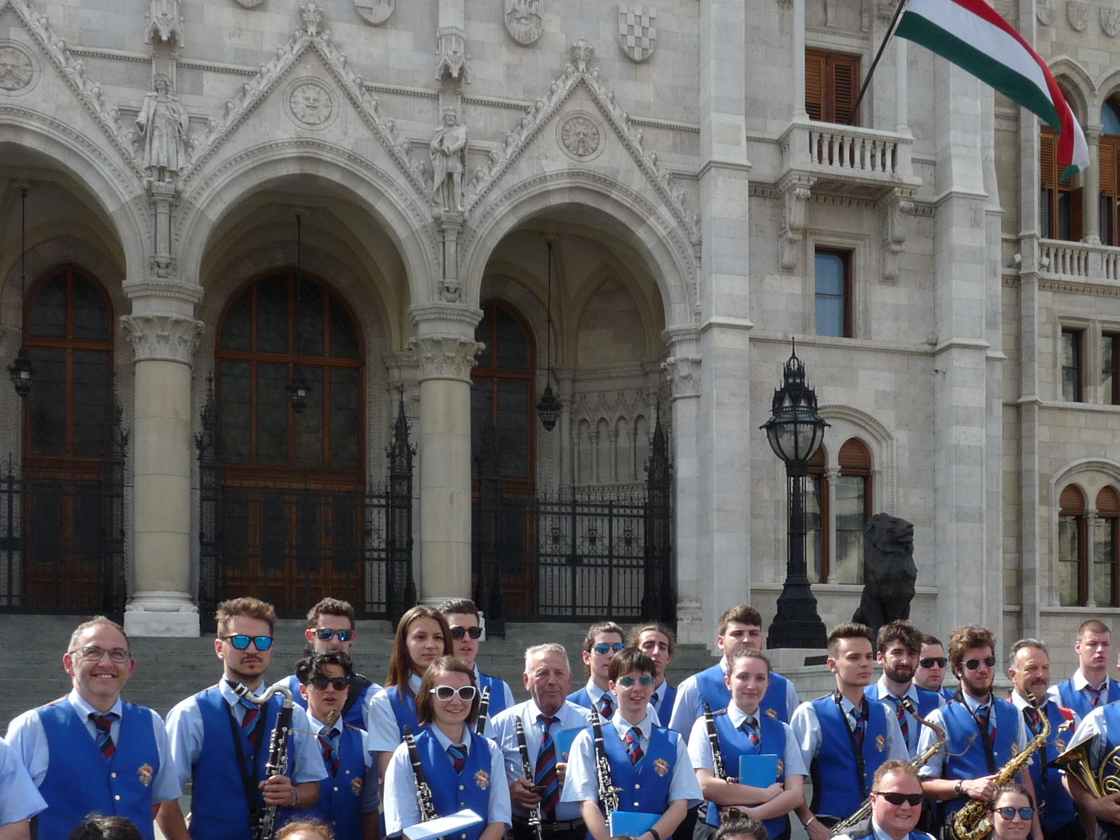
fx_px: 1553
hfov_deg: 39.0
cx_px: 789
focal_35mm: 48
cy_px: 703
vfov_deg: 29.4
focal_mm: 4.8
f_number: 5.6
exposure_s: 1/250
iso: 100
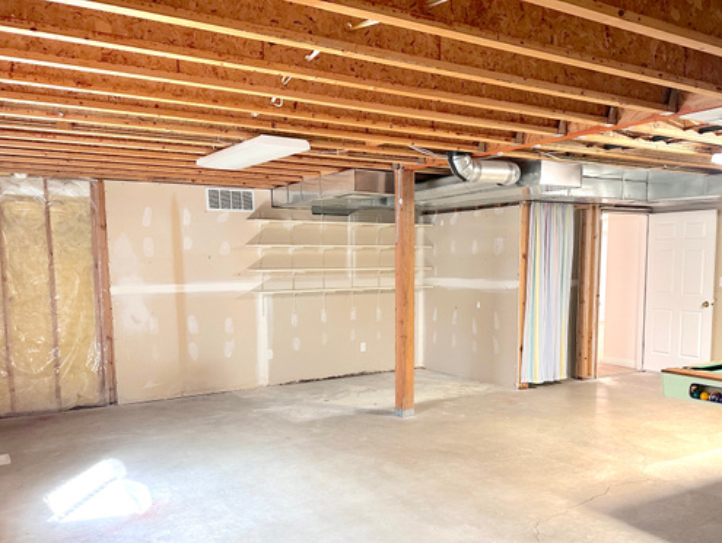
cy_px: 337
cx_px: 395
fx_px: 647
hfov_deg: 58.2
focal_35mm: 31
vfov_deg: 45.1
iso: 320
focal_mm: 6.86
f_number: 1.78
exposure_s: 1/60
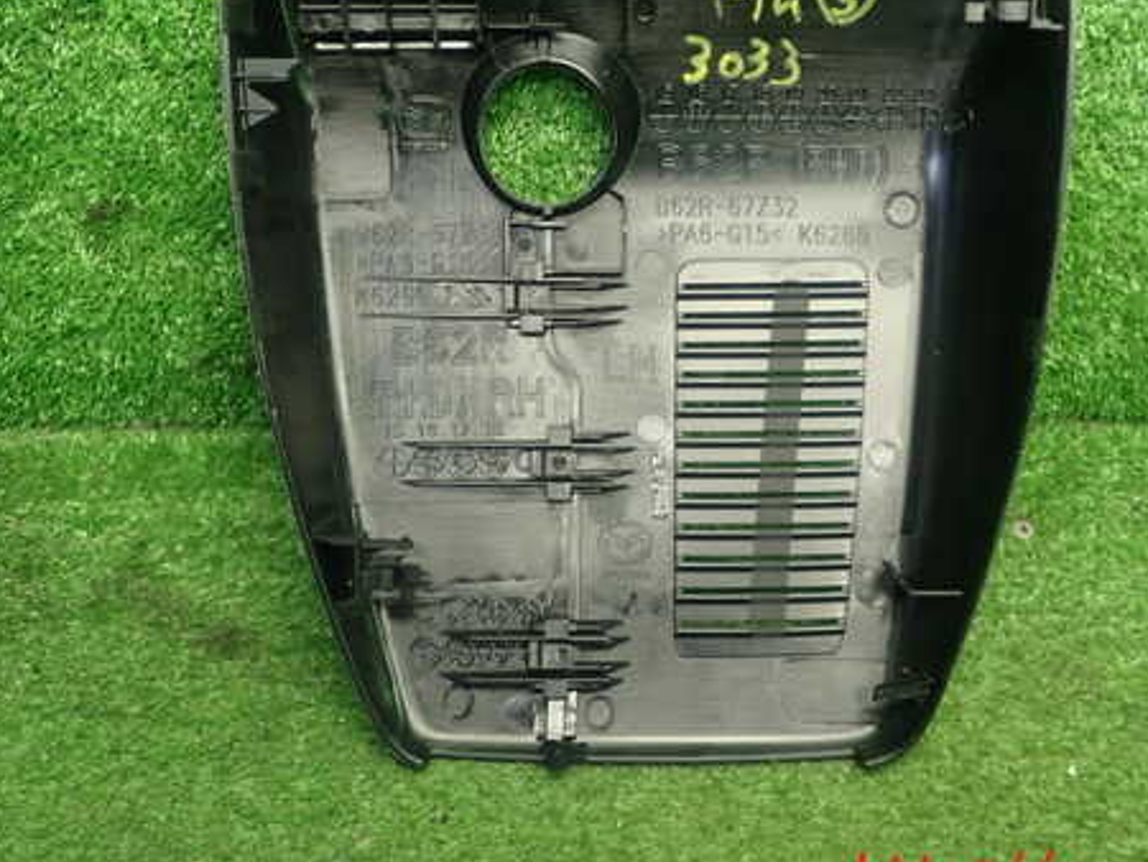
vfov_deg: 35.8
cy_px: 337
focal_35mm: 40
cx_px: 668
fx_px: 1327
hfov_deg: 46.6
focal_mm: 5.4
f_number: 2.3
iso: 250
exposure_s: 1/30
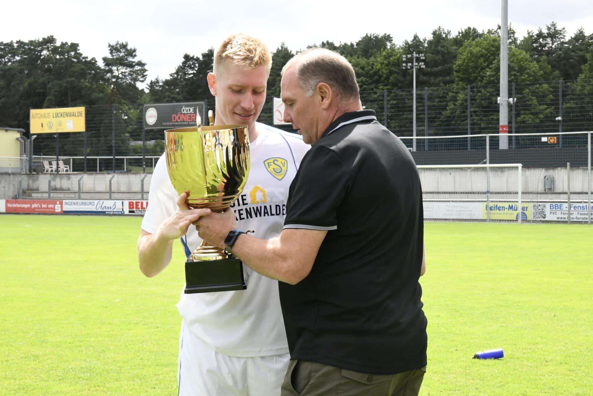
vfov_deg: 20.9
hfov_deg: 31.0
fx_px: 1071
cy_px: 198
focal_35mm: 65
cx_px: 296
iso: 4000
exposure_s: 1/640
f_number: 20
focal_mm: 65
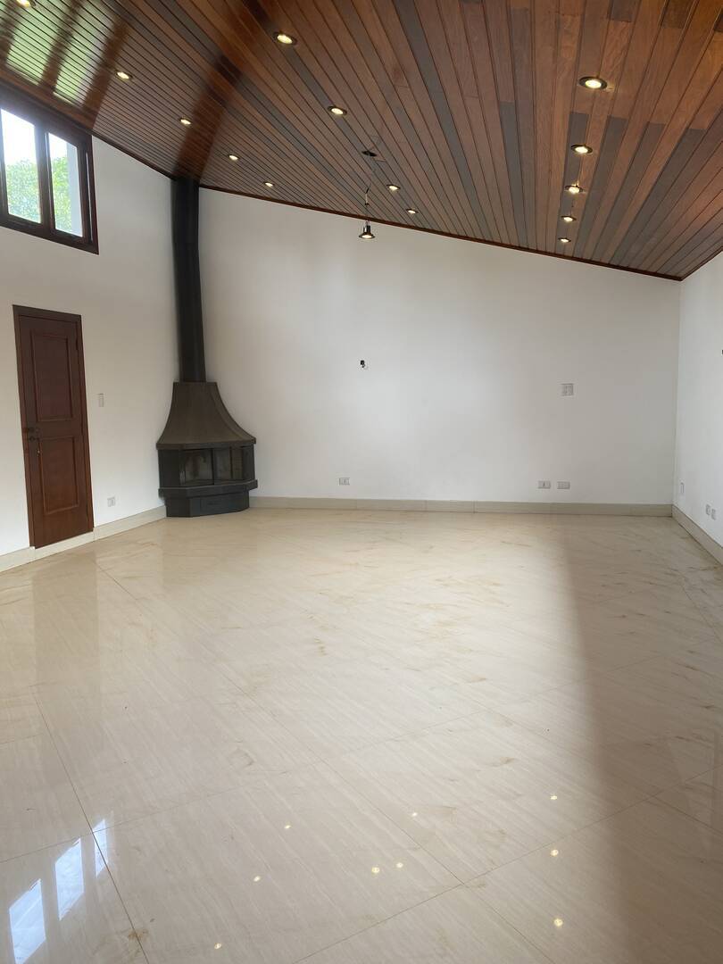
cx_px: 362
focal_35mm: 26
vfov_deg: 67.3
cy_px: 482
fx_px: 724
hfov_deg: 53.1
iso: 40
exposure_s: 1/121
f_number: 1.8
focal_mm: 4.25
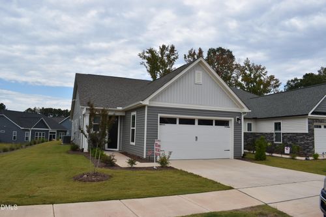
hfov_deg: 67.4
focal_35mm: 27
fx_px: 244
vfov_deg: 47.9
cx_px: 163
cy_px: 108
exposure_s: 1/200
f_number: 9
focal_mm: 18
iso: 100
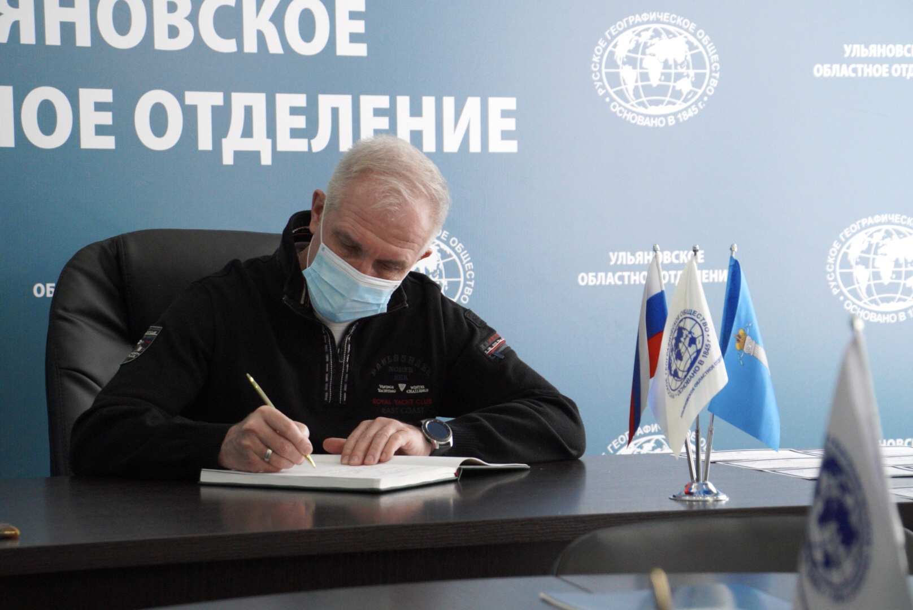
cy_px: 305
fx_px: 2969
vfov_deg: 11.7
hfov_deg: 17.5
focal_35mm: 117
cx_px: 456
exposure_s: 1/125
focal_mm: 78
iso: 4000
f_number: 6.3
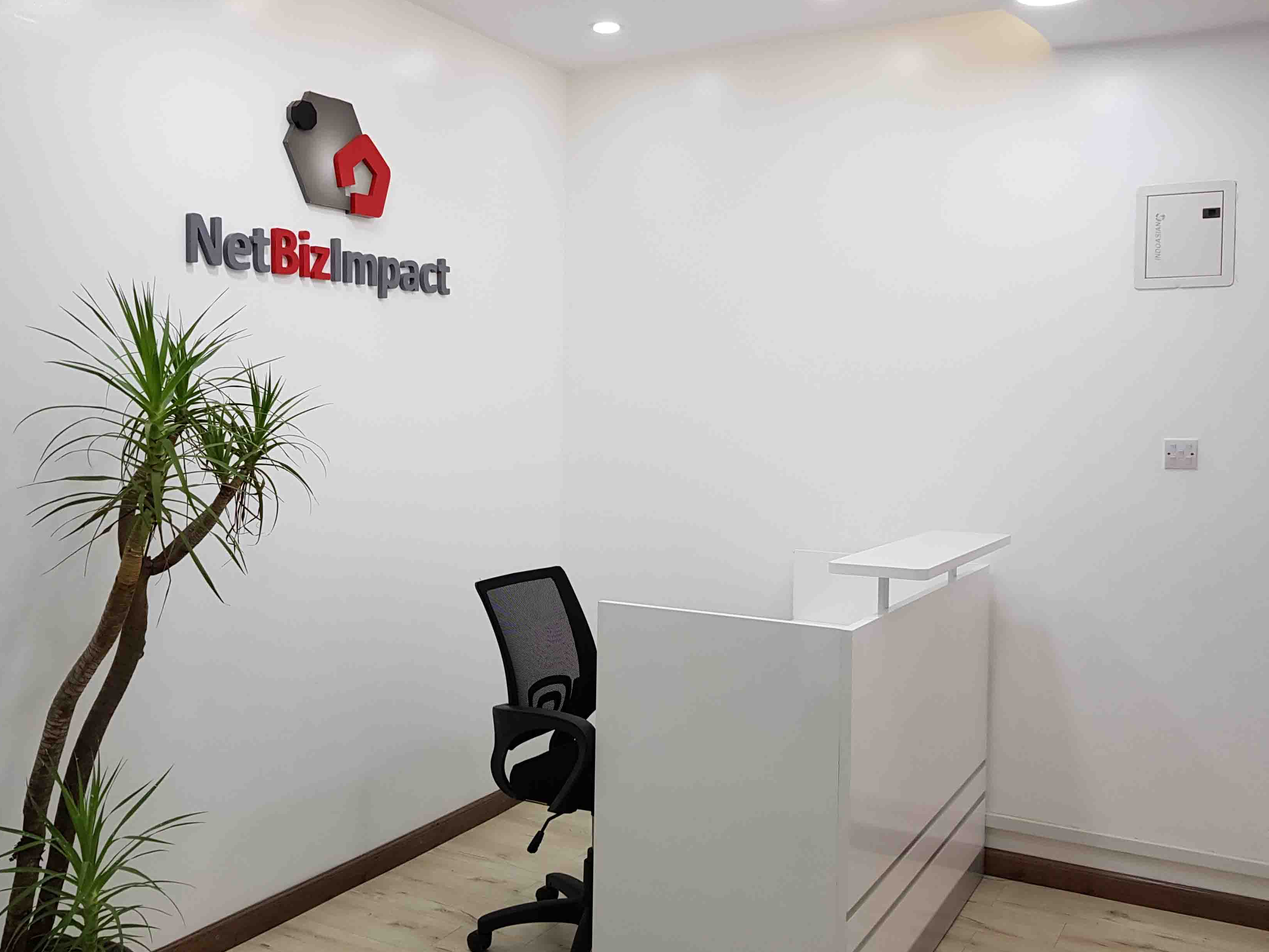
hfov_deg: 56.6
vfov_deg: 44.1
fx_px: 1173
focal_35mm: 32
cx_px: 547
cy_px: 454
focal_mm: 4.3
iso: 100
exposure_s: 1/50
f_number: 1.7
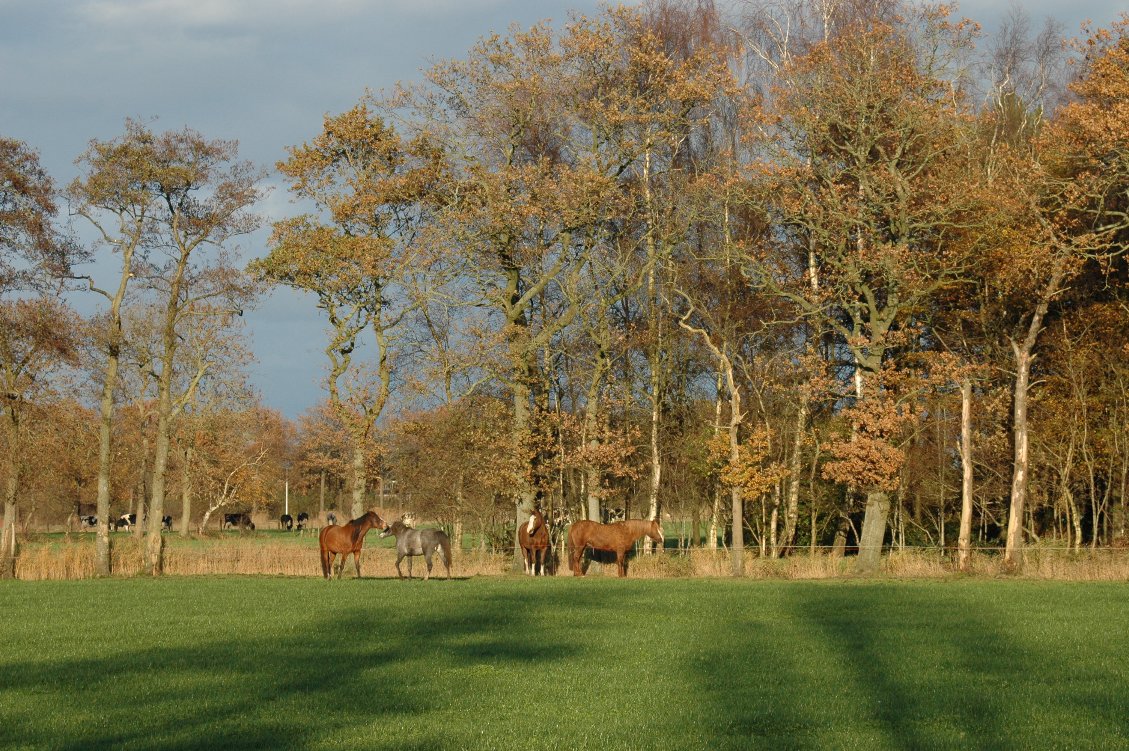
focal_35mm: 120
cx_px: 564
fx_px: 3760
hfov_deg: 17.1
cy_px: 376
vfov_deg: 11.4
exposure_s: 1/400
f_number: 10
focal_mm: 80
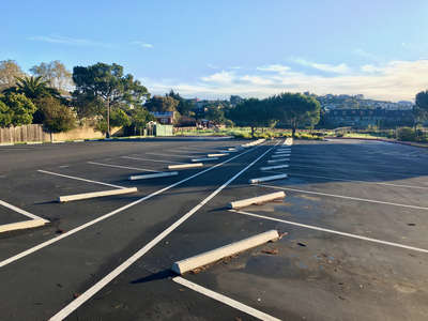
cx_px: 214
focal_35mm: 29
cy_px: 160
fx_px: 359
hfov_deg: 61.7
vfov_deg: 48.2
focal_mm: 4.15
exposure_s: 1/432
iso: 25
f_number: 2.2
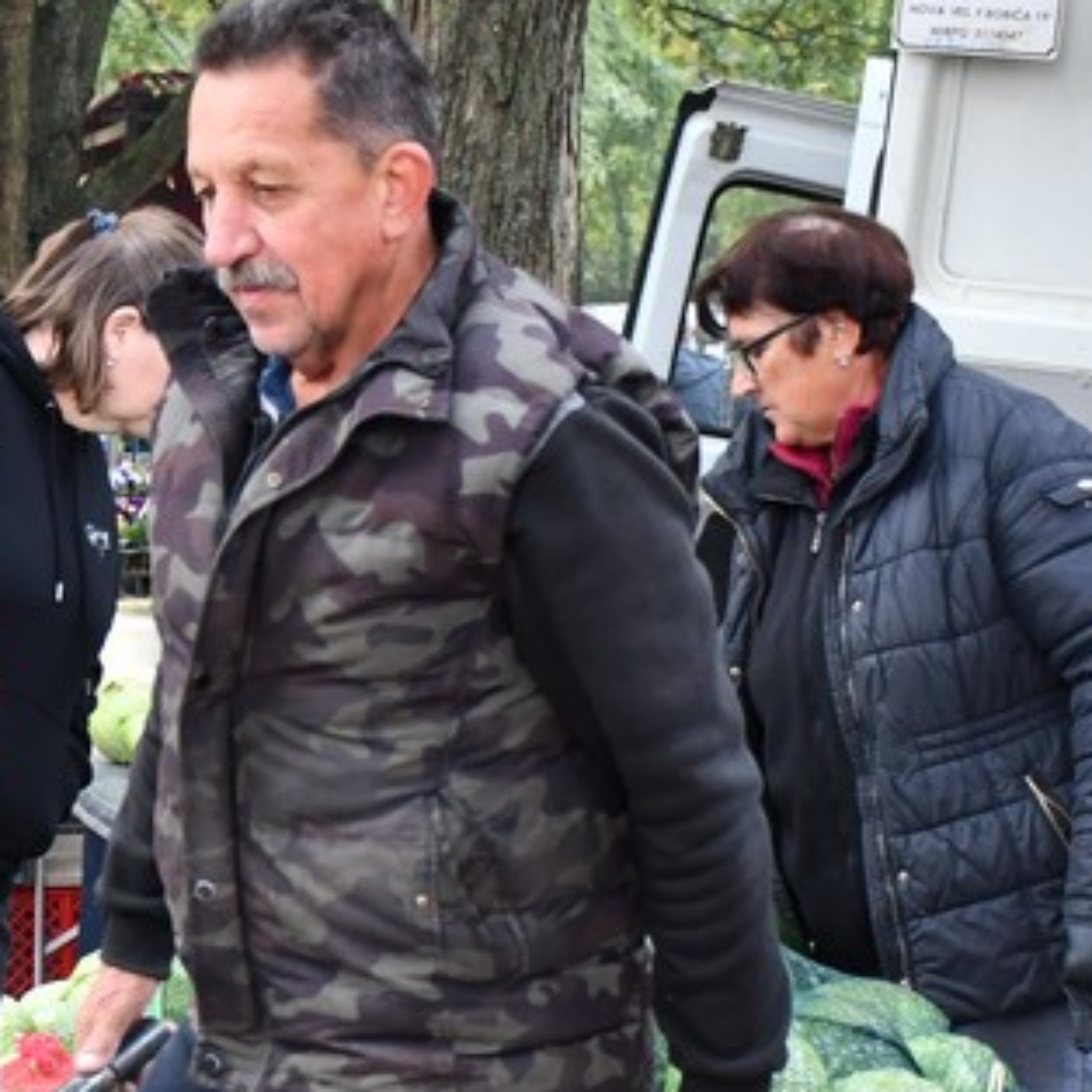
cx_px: 31
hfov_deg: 13.0
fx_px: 4747
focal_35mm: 133
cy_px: 836
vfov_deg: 13.1
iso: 800
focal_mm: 32
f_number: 4
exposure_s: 1/250
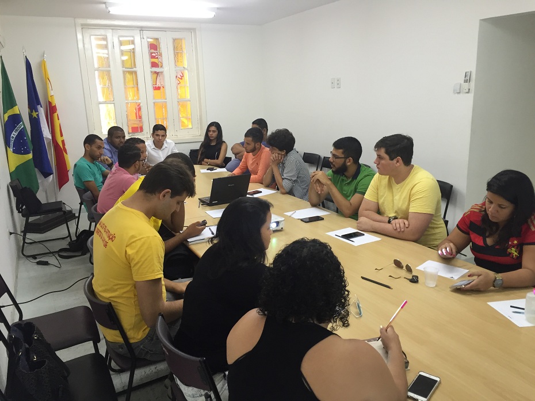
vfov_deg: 48.2
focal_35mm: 29
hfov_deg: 61.7
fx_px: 448
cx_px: 268
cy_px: 200
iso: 50
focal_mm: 4.15
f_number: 2.2
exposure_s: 1/30
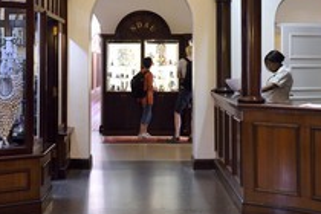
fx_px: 553
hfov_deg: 32.4
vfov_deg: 21.7
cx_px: 143
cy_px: 55
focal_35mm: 62
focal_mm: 31
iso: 800
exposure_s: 1/50
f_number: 2.8
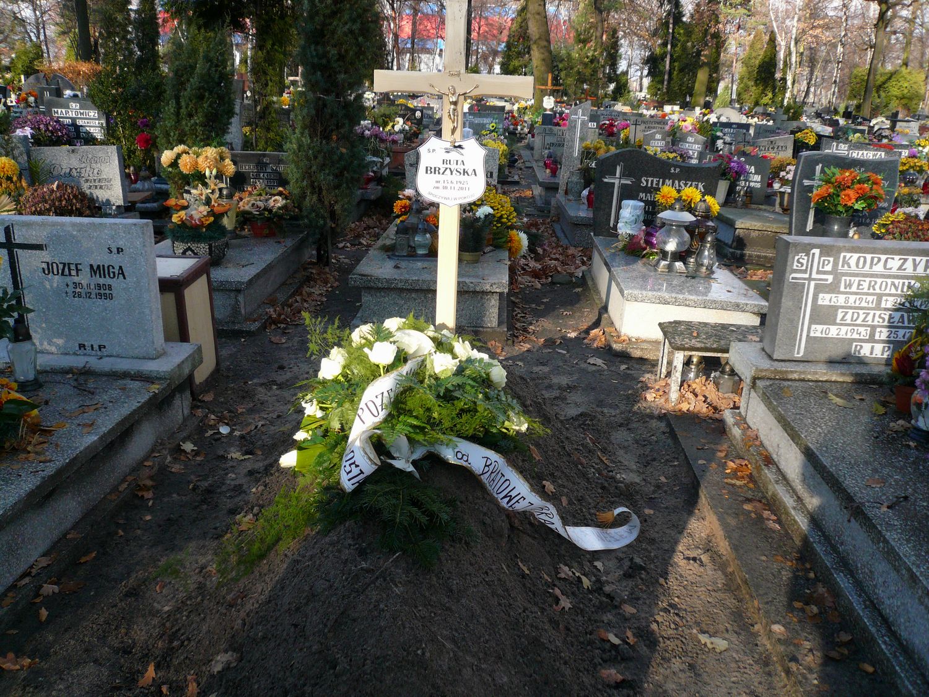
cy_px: 348
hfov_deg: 61.7
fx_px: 778
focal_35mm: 29
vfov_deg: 48.2
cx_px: 464
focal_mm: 4.7
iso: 100
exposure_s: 1/250
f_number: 2.8
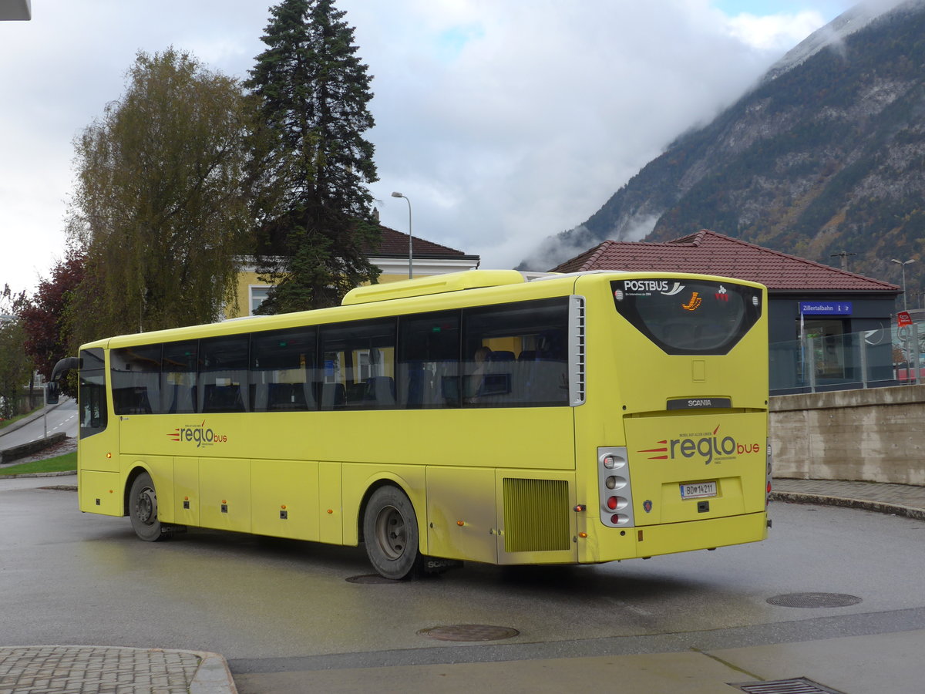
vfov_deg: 29.7
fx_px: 1309
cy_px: 347
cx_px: 462
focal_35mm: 49
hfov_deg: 38.9
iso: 80
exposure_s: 1/320
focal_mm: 10.1
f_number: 3.2
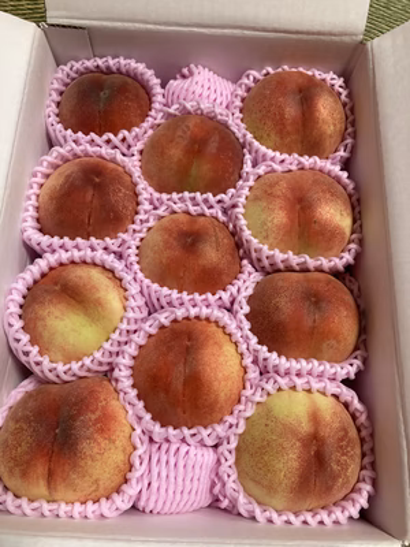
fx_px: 442
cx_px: 205
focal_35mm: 28
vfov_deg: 63.4
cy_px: 274
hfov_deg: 49.7
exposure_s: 1/50
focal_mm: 3.99
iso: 160
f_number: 1.8
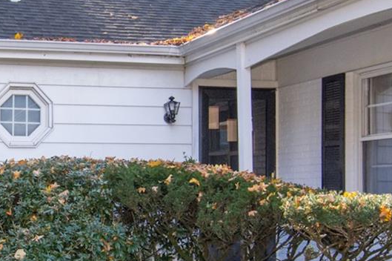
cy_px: 158
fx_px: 696
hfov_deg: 30.5
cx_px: 62
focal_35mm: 64
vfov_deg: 21.2
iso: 640
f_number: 8
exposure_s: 1/200
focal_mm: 11
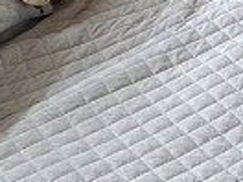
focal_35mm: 109
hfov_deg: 15.5
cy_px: -140
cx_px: 440
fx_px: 765
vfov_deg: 12.5
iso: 160
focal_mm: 2.22
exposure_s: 1/60
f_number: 2.2
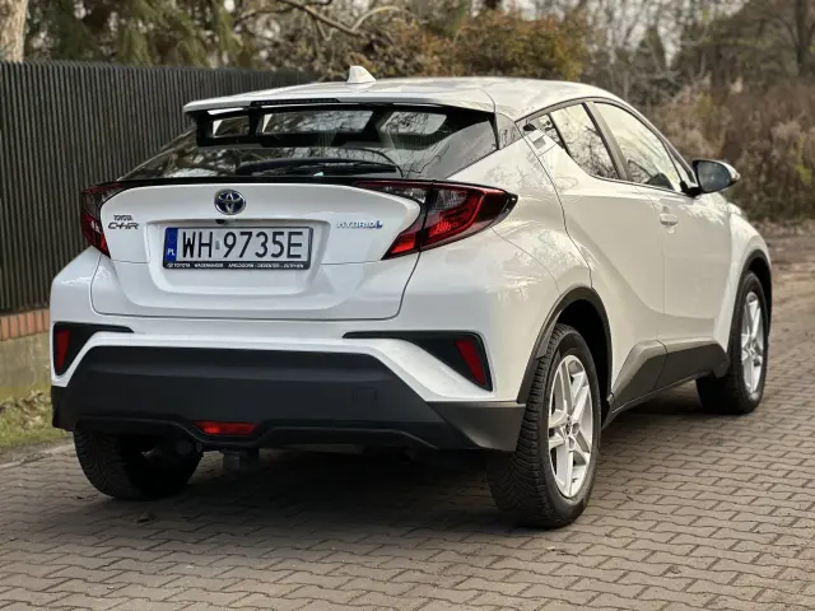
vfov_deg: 19.1
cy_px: 306
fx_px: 1813
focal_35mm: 77
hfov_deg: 25.3
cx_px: 408
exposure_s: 1/121
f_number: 2.8
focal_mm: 9
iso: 32
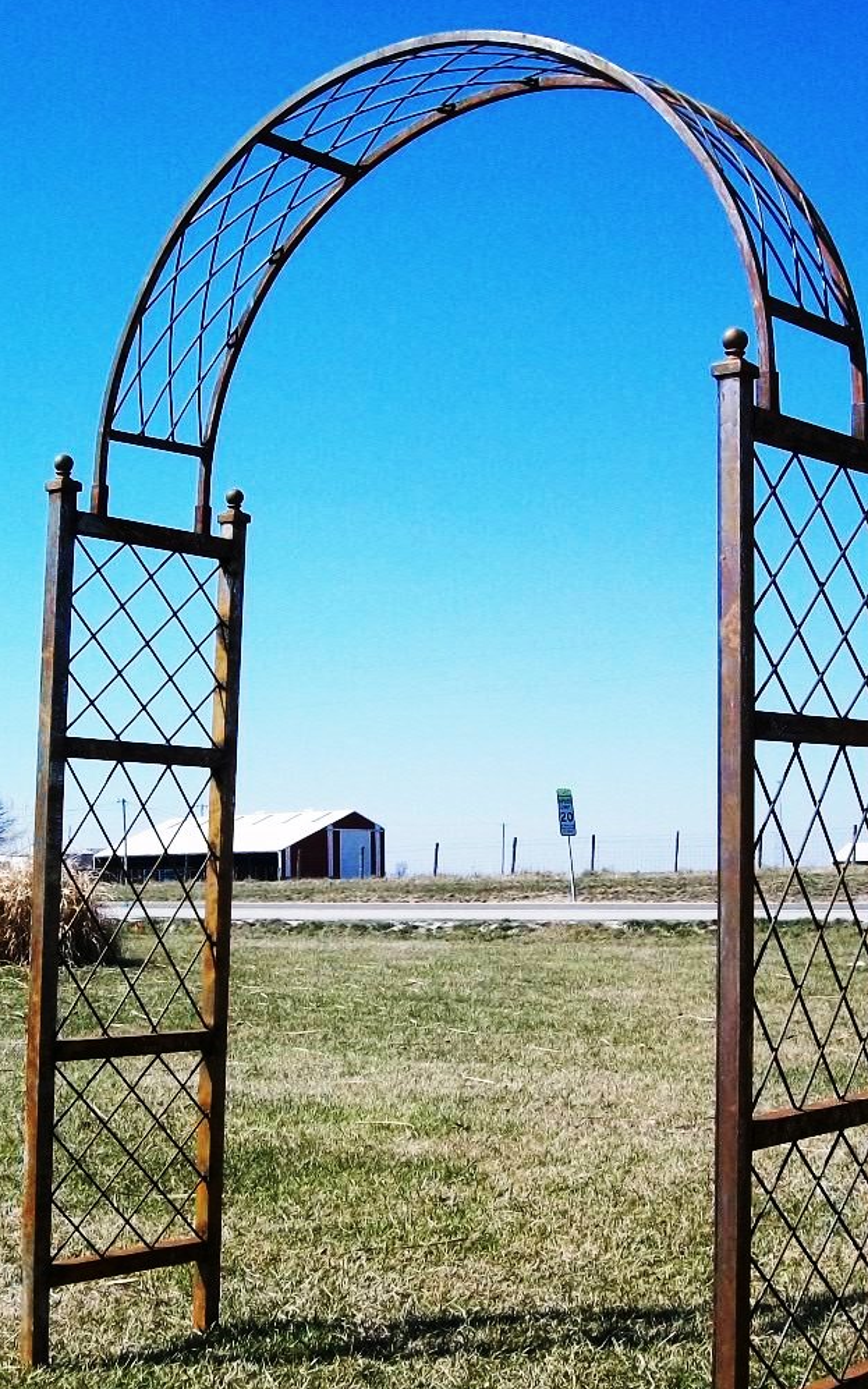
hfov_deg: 26.3
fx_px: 1855
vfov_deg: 41.0
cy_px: 793
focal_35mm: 49
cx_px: 433
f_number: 4.8
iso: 80
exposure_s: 1/640
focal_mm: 6
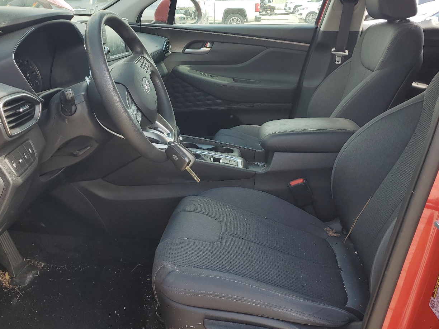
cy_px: 133
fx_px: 431
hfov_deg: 54.0
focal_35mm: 34
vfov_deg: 41.6
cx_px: 215
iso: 50
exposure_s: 1/345
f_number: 1.5
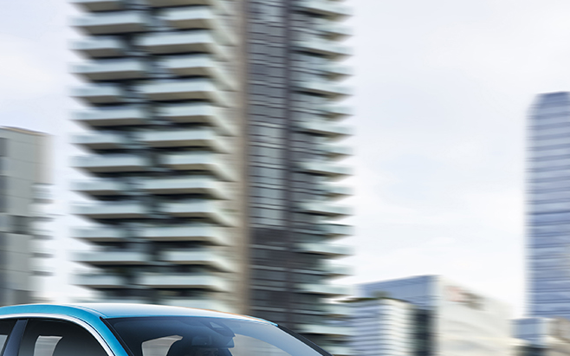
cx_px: 316
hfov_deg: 9.2
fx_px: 3541
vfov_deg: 5.7
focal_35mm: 228
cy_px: 320
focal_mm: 105
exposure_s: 1/40
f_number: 7.1
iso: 400
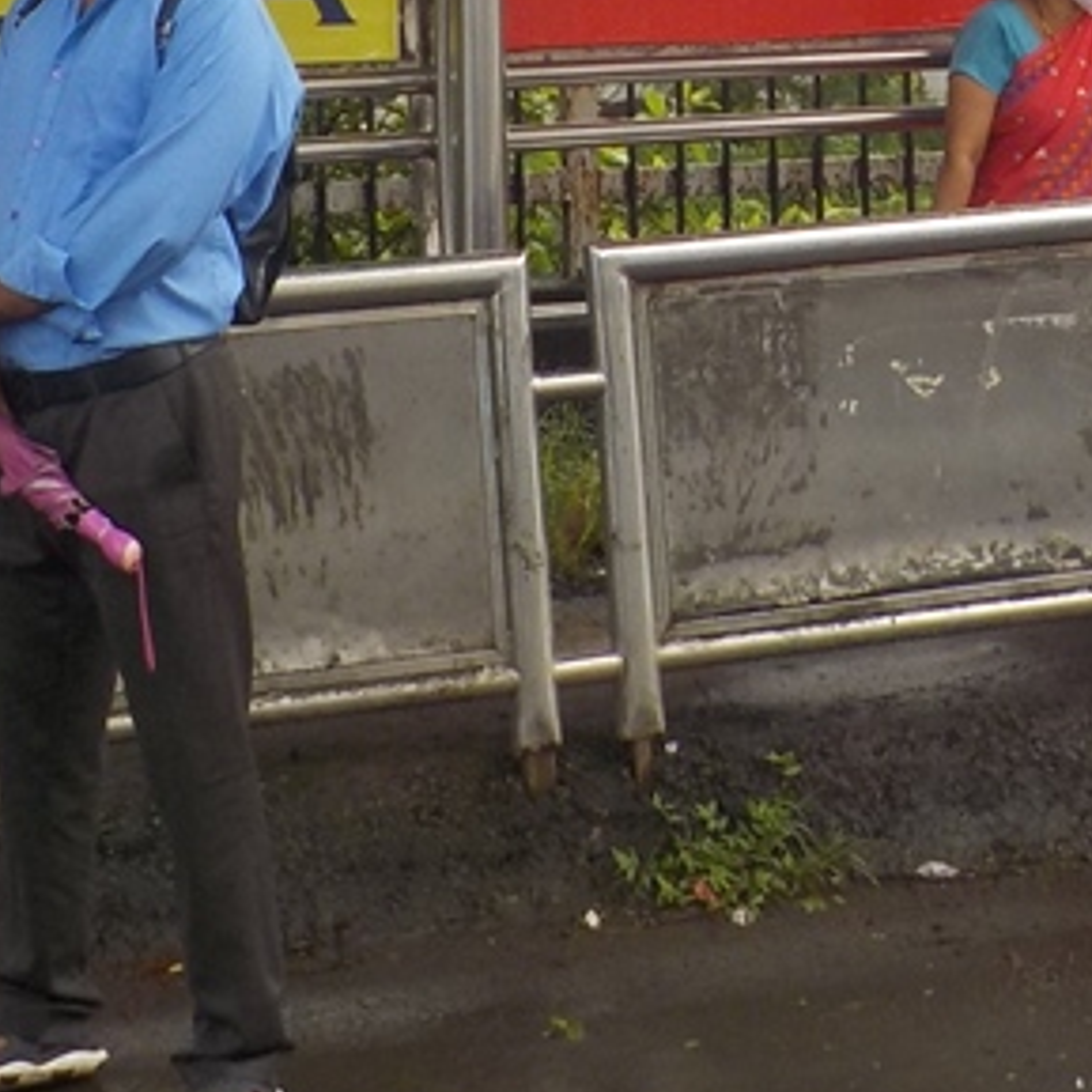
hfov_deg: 18.4
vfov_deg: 17.4
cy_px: -310
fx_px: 3355
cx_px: 759
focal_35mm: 94
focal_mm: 4.1
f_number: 3.3
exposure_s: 1/250
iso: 125
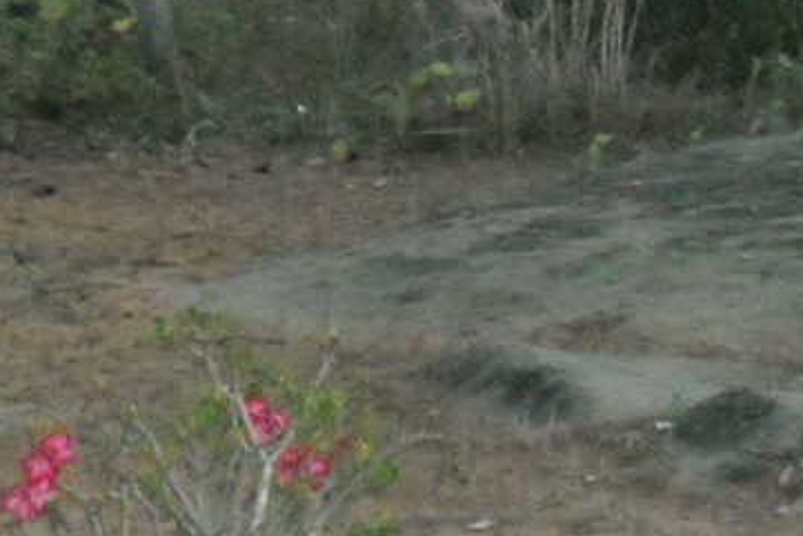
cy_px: 567
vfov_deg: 5.7
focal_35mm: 242
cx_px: 120
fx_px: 5400
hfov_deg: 8.5
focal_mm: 17.1
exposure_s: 1/125
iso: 1600
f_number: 4.7
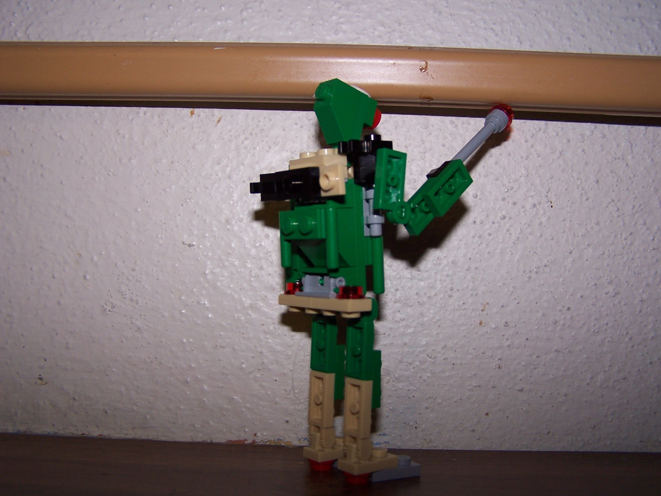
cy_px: 248
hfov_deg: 49.0
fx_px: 726
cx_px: 330
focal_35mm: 38
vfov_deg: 37.7
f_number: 2.8
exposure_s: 1/60
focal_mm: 6.3
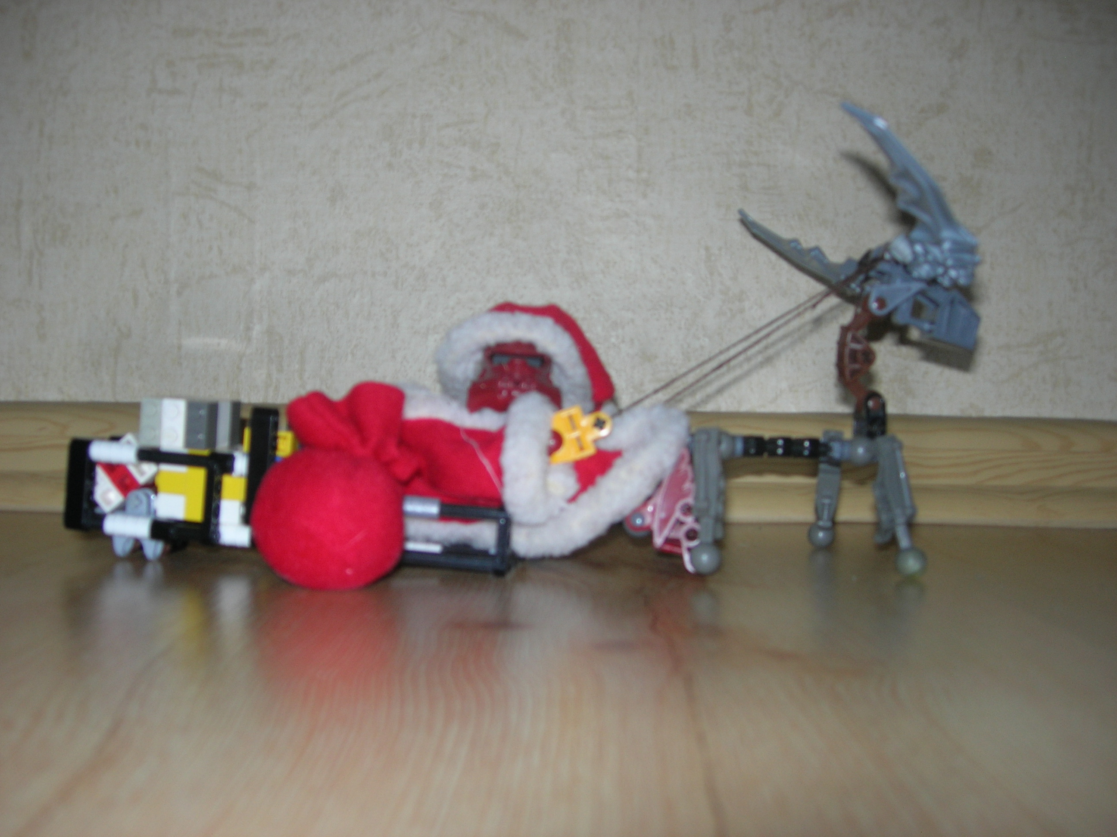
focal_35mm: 38
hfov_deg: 49.0
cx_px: 558
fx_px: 1226
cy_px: 418
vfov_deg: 37.7
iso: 64
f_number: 2.8
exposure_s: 1/60.1
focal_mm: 7.8
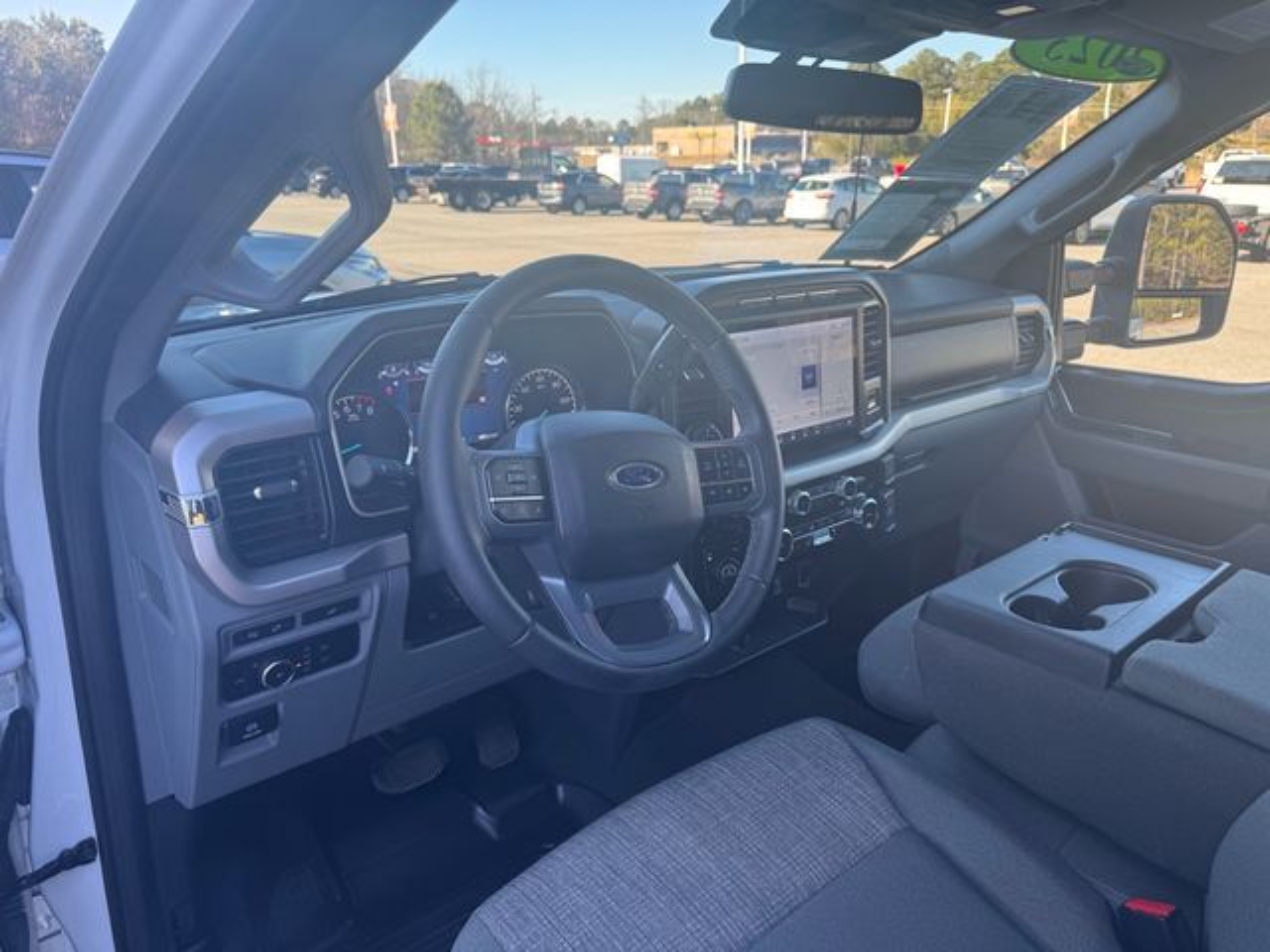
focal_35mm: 24
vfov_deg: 56.8
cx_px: 635
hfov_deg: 71.6
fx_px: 881
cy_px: 476
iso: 64
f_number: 1.78
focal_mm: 6.76
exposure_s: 1/194
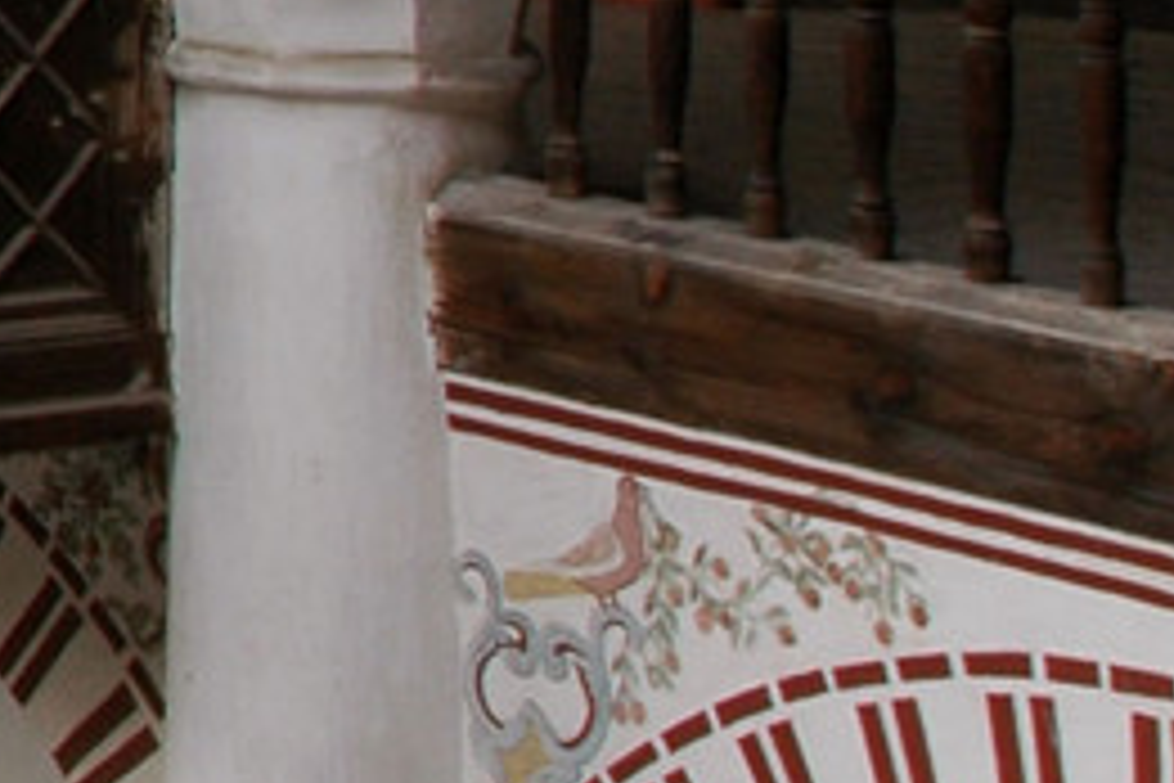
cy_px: -614
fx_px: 5089
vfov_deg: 8.5
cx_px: -2123
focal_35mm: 156
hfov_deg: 10.3
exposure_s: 1/125
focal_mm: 17
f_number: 5.6
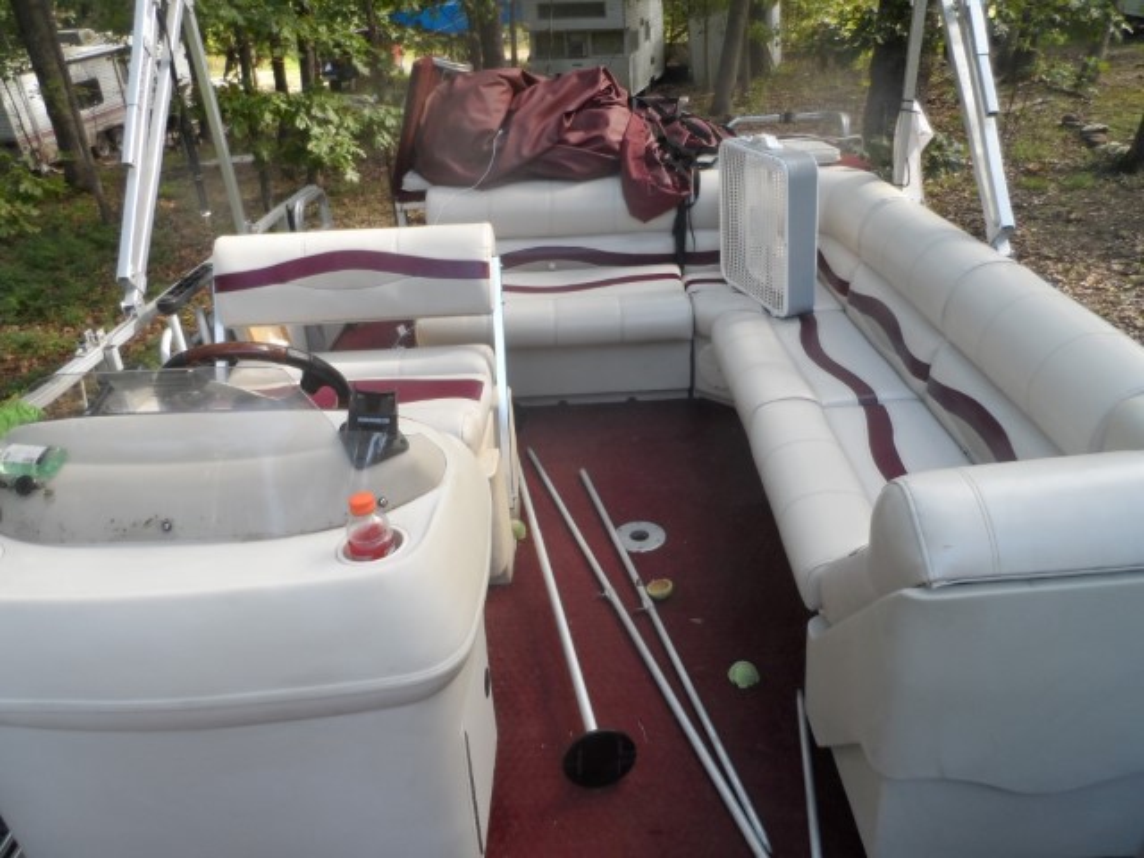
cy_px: 429
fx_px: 793
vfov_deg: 56.8
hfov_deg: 71.6
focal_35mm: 24
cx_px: 572
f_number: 3.2
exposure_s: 1/60
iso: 80
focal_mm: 4
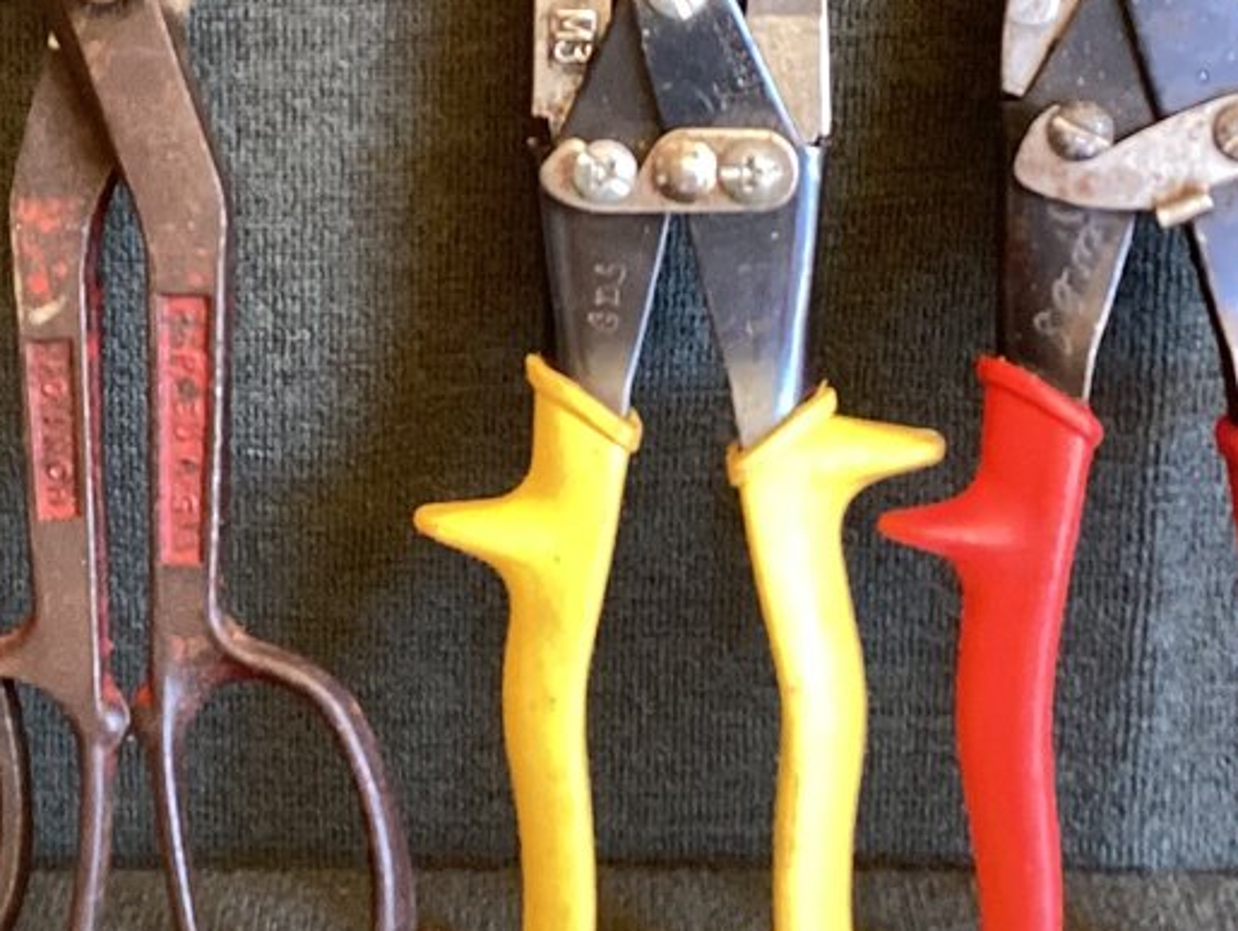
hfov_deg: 21.4
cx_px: 359
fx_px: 3257
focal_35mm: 91
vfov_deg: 16.1
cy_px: 117
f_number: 2.4
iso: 200
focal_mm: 3.3
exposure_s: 1/60
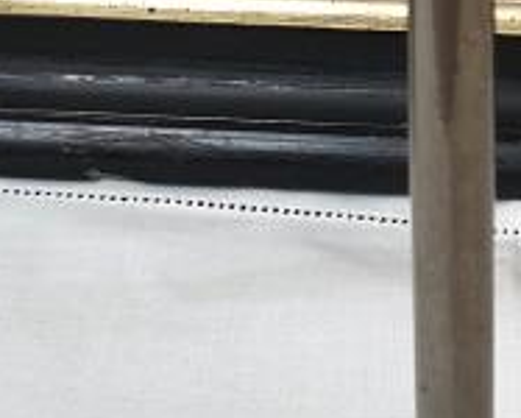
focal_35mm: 139
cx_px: 457
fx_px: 2146
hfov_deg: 13.7
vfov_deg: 11.1
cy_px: 75
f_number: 2.4
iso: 250
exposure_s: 1/25
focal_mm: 4.3
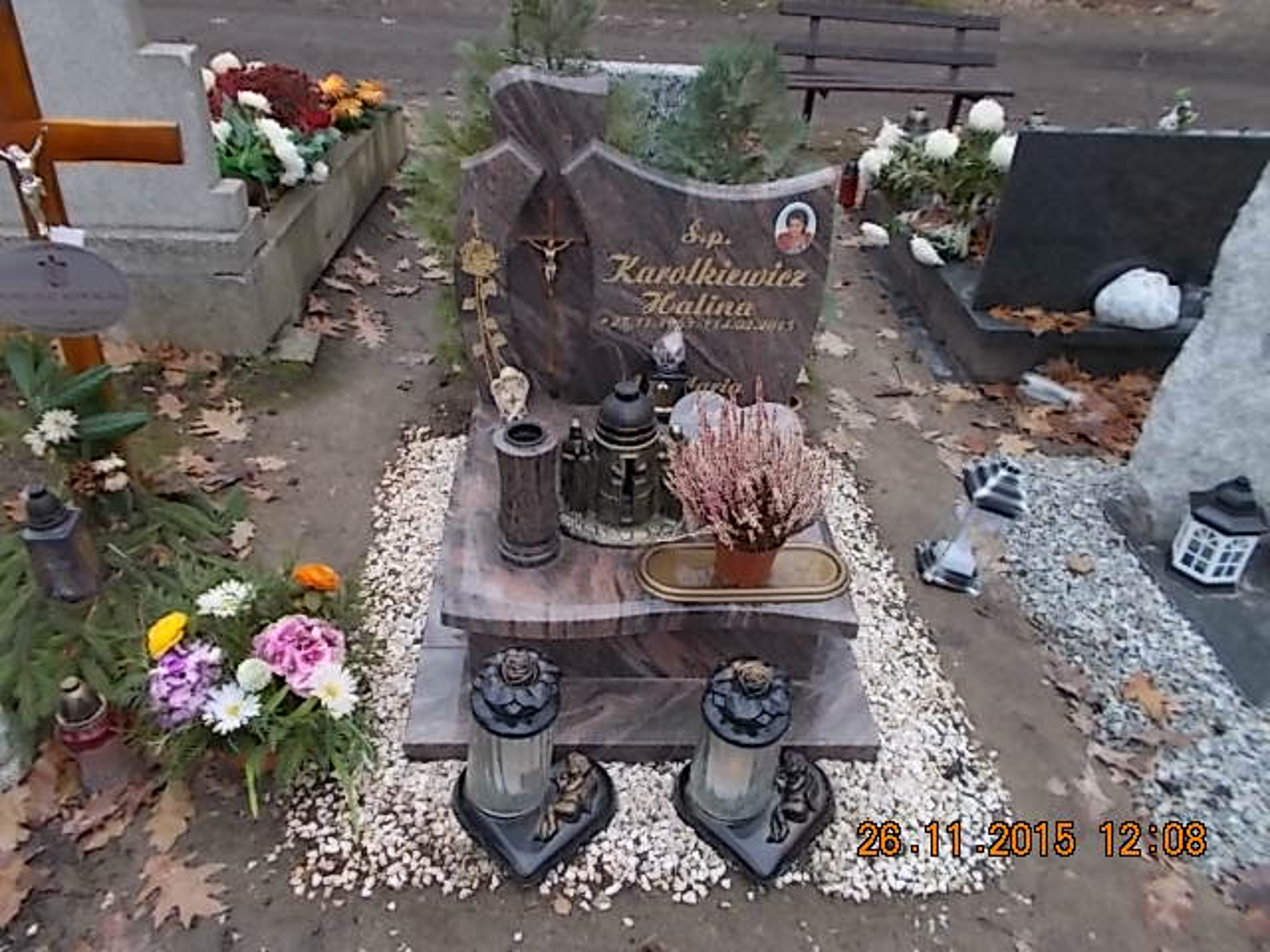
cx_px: 635
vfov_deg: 53.1
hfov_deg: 67.3
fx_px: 954
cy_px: 476
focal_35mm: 26
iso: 80
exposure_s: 1/60
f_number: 3.2
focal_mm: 4.6
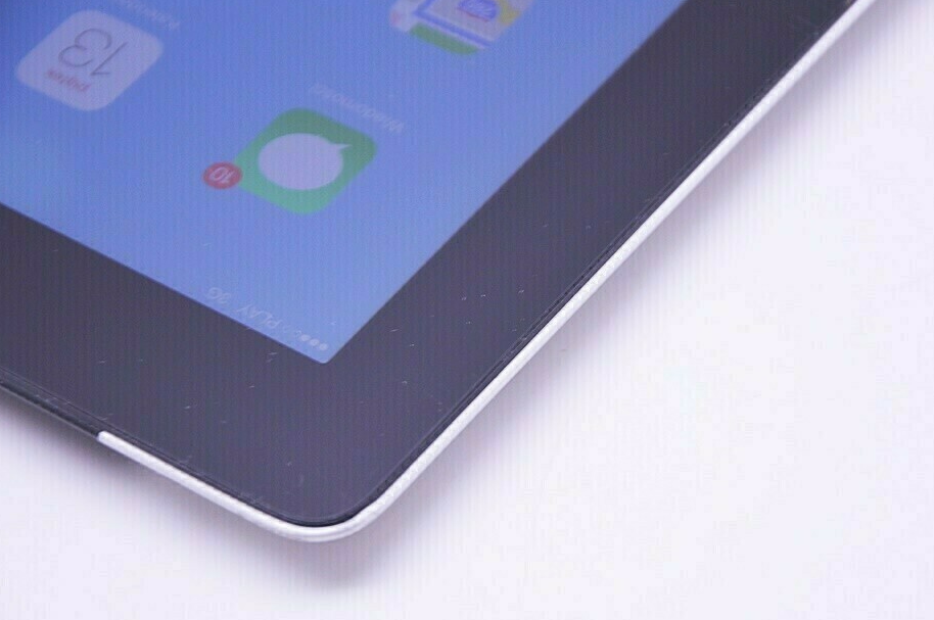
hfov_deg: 10.9
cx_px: 555
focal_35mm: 190
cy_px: 347
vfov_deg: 7.2
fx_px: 4913
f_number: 5.6
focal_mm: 105
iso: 400
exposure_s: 1/160
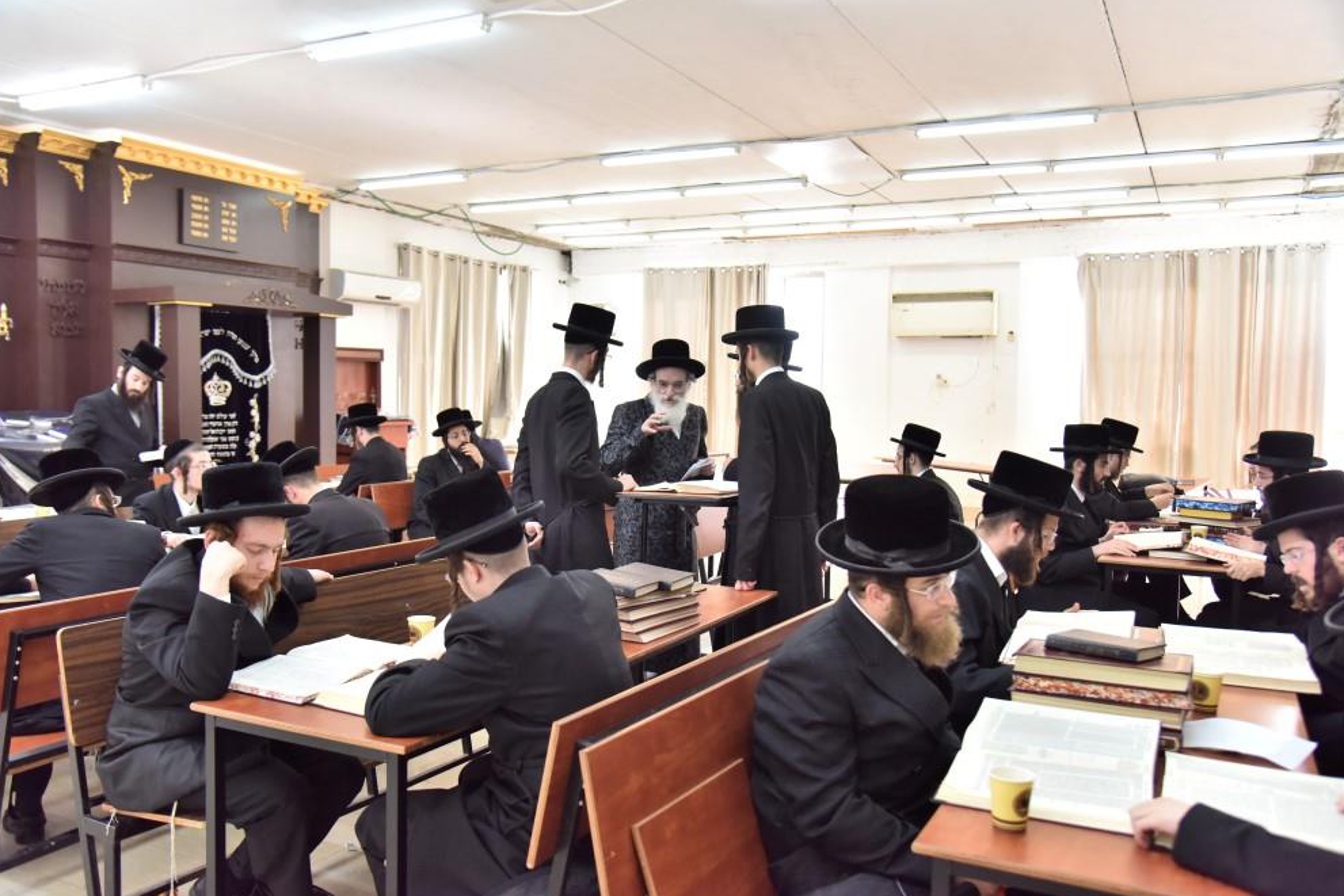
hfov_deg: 60.3
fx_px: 1157
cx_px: 654
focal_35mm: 31
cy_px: 436
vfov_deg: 42.3
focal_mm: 30
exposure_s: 1/400
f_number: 4
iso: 2000
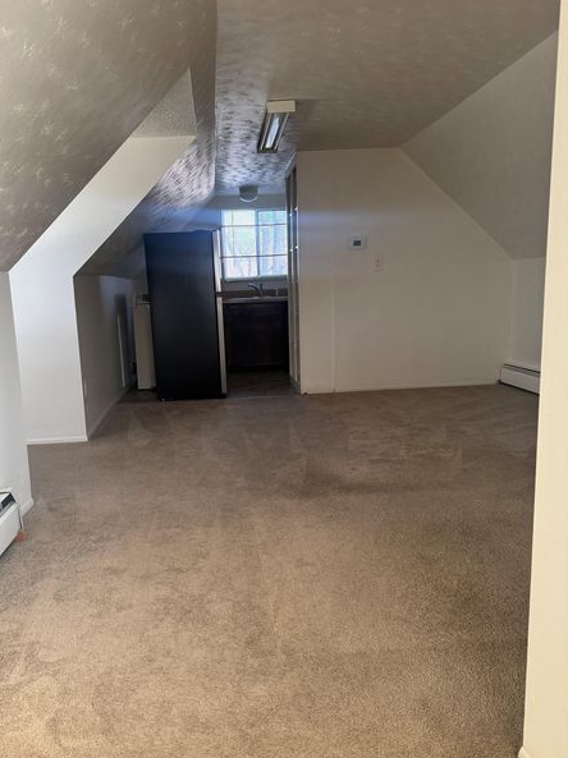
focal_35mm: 27
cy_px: 405
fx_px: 591
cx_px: 251
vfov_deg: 65.3
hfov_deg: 51.2
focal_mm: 6.76
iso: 200
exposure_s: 1/121
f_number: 1.78
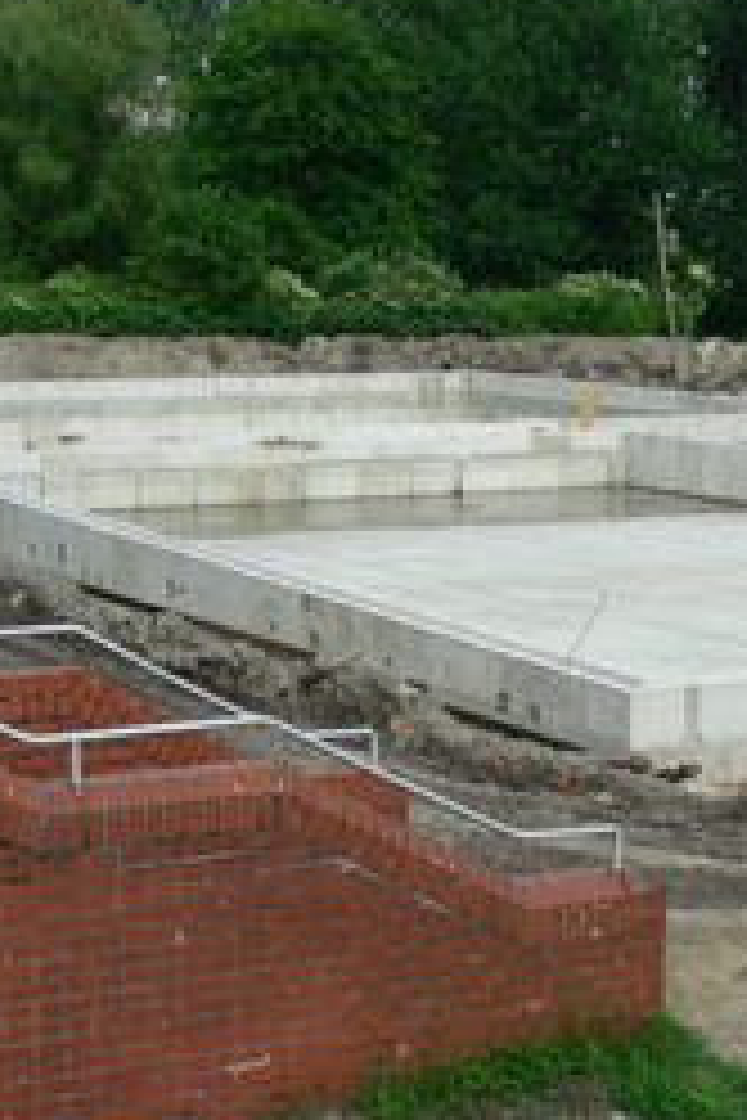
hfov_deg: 19.1
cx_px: 558
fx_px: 2210
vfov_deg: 28.5
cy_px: 544
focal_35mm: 71
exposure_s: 1/330
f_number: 4
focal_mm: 6.3
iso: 50
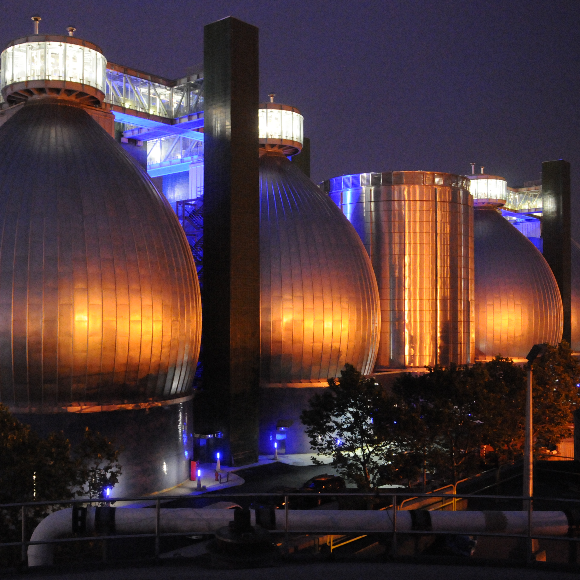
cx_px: 176
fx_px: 739
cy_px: 291
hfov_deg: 42.0
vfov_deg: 42.8
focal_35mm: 39
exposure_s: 1/8
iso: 3200
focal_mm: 20
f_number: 3.5
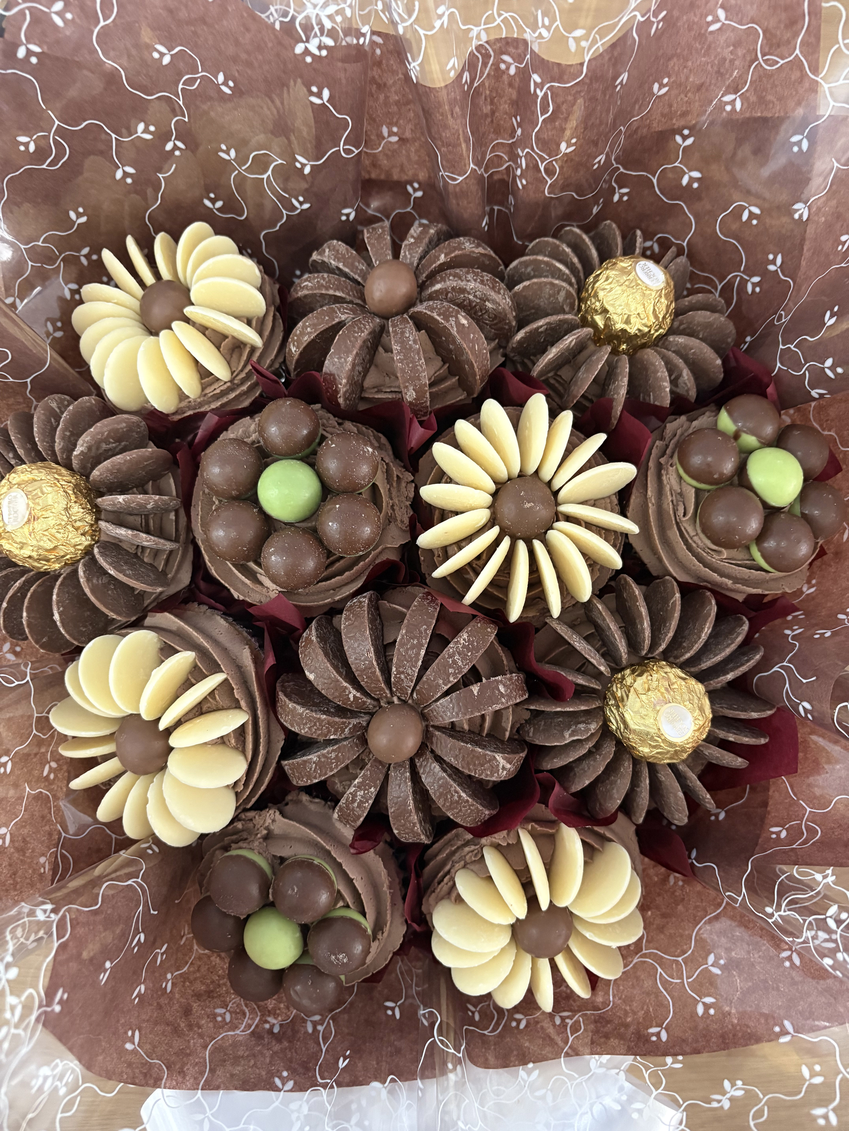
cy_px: 566
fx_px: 850
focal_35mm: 26
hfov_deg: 53.1
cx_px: 424
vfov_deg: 67.3
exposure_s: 1/33
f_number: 1.6
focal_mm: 5.96
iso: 500
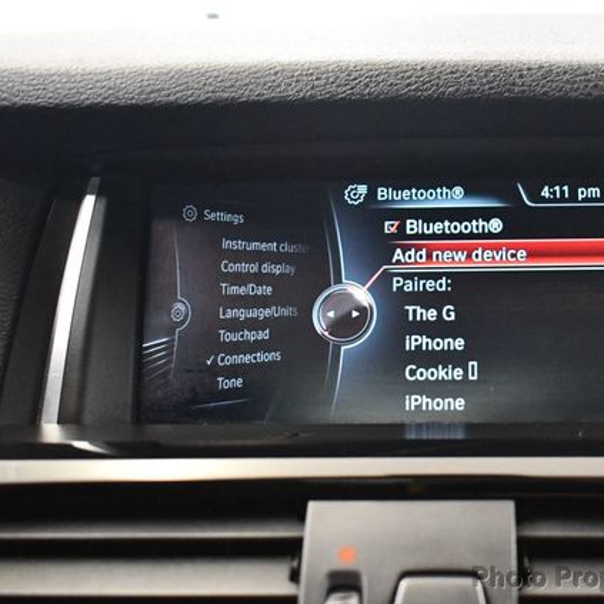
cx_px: 455
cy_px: 300
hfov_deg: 31.1
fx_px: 1066
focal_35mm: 54
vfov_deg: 31.6
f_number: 3.8
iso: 6400
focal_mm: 21
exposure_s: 1/60
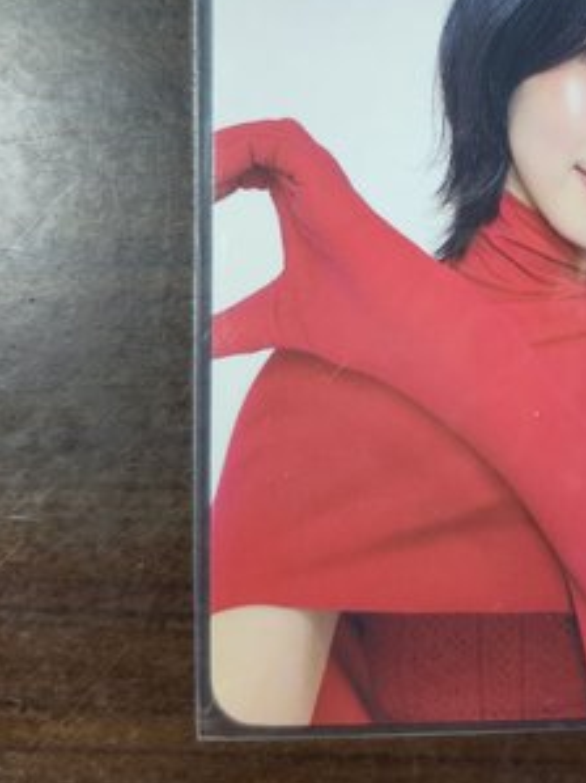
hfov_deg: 33.7
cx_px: 497
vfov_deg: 44.9
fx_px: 926
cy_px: 245
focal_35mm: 41
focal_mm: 5.54
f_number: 1.8
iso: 250
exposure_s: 1/120
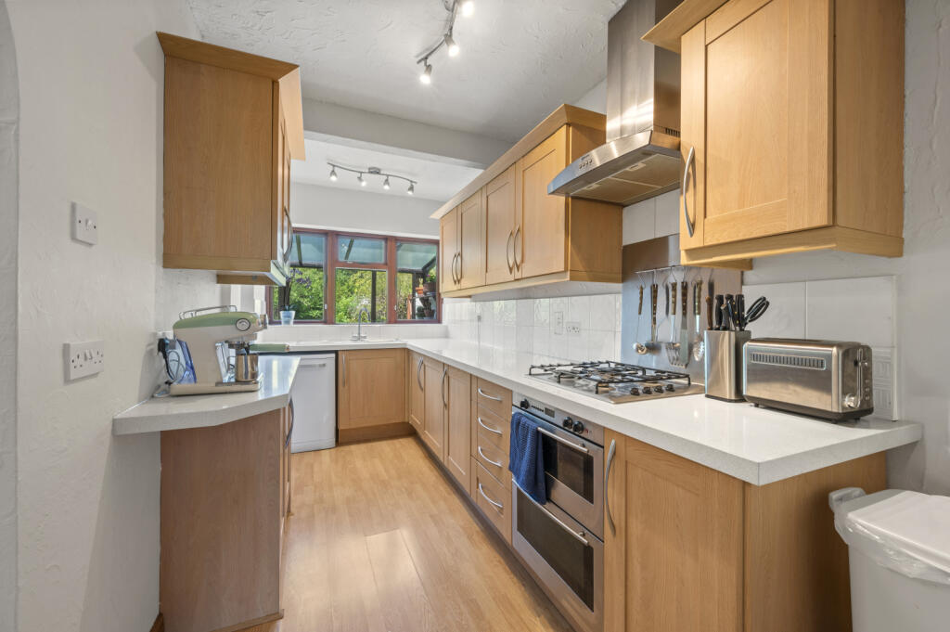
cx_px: 475
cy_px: 316
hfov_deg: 104.3
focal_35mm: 14
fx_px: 369
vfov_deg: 81.1
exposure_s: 1.6
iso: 200
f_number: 16
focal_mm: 14
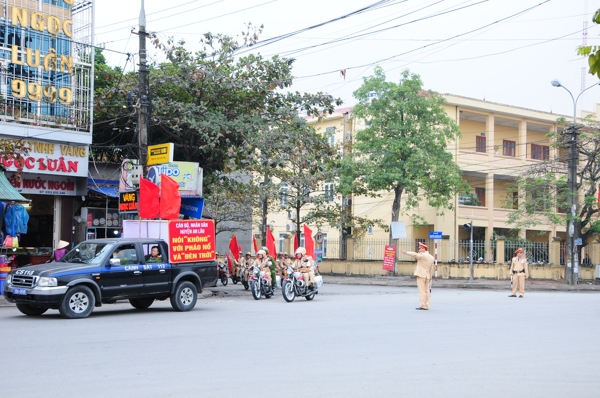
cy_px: 199
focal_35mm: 48
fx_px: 799
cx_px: 300
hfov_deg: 41.2
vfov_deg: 28.0
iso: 400
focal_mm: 32
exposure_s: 1/200
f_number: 8
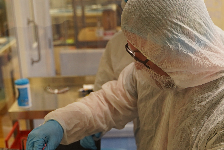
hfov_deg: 30.0
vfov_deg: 20.0
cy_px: 127
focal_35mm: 67
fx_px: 417
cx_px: 128
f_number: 2.8
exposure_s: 1/200
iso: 1000
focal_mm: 28
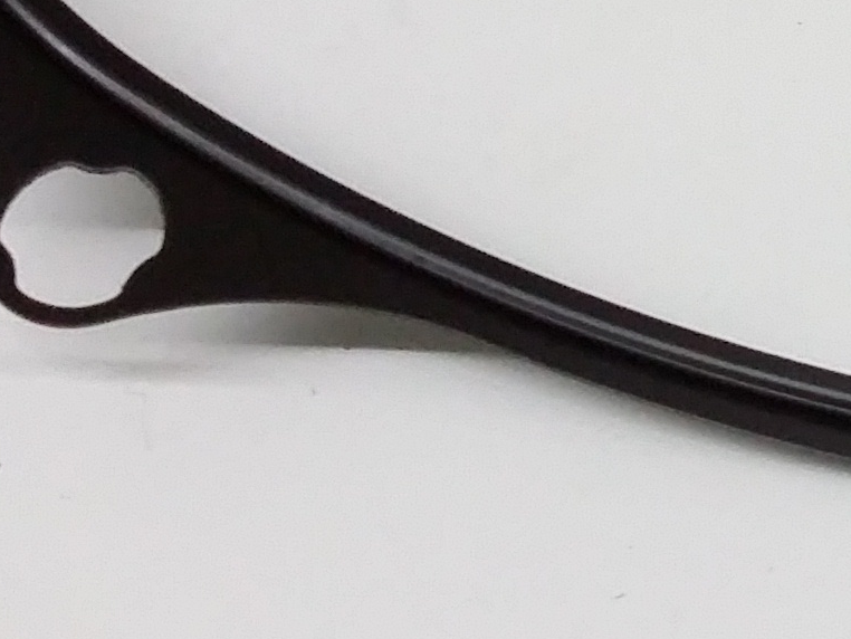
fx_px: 3369
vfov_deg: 10.6
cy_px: -178
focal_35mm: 137
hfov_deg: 13.3
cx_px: 1417
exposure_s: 1/30
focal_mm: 3.4
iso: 160
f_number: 2.4
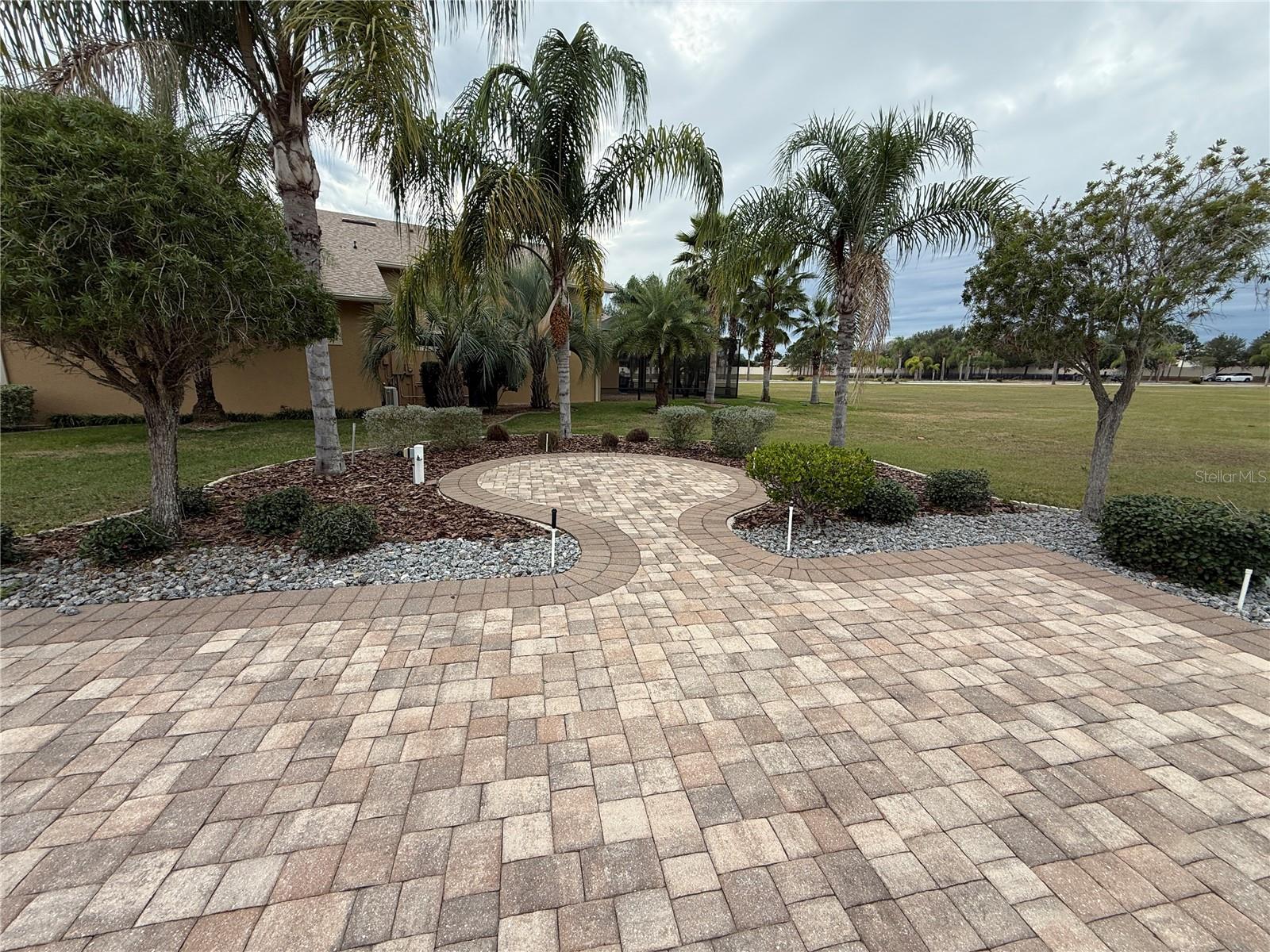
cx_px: 635
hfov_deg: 102.1
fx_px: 514
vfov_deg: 85.7
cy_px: 476
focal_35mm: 14
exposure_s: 1/264
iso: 50
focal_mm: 2.22
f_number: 2.2
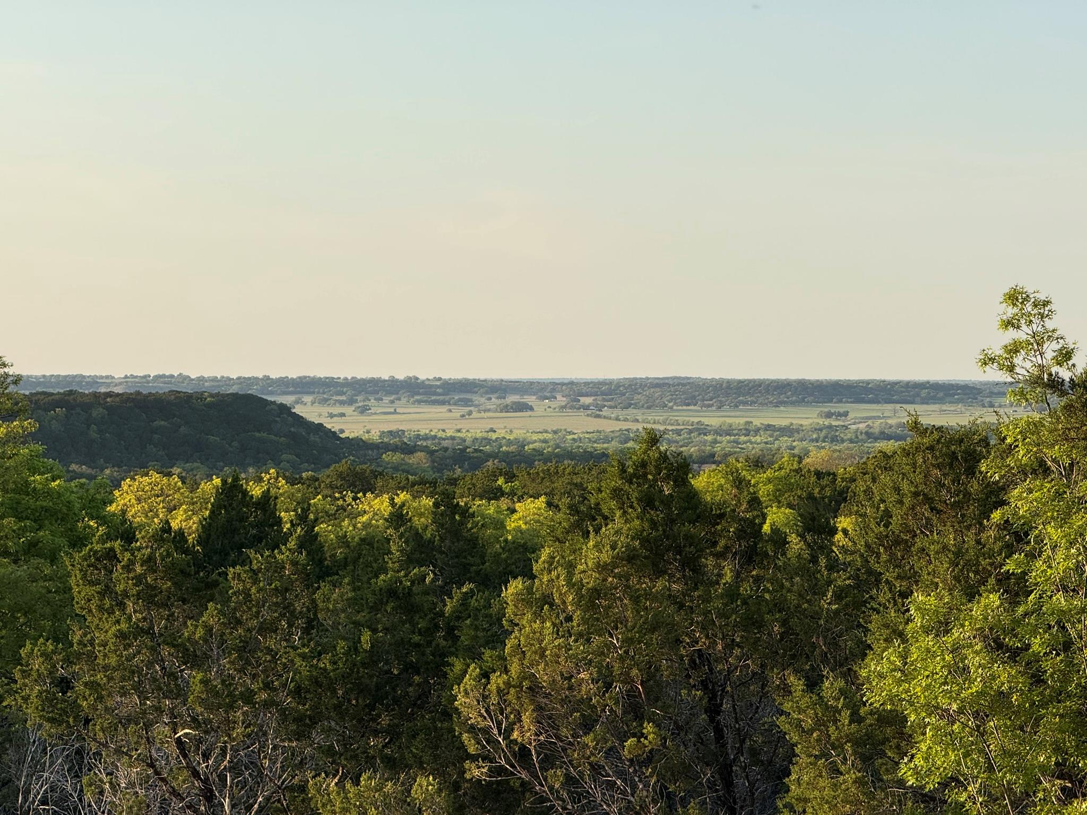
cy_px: 408
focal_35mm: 120
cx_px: 544
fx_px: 3768
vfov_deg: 12.3
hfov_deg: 16.4
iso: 64
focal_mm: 15.66
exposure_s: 1/687
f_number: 2.8
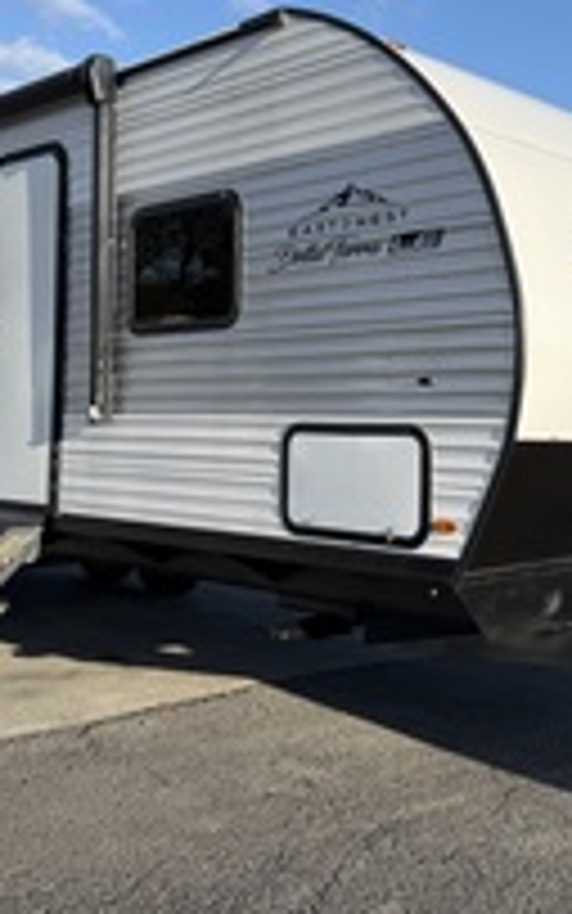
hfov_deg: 29.2
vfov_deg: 45.0
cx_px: 311
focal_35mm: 44
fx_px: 1097
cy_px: 367
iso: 80
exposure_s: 1/3425
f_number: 1.78
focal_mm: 6.76
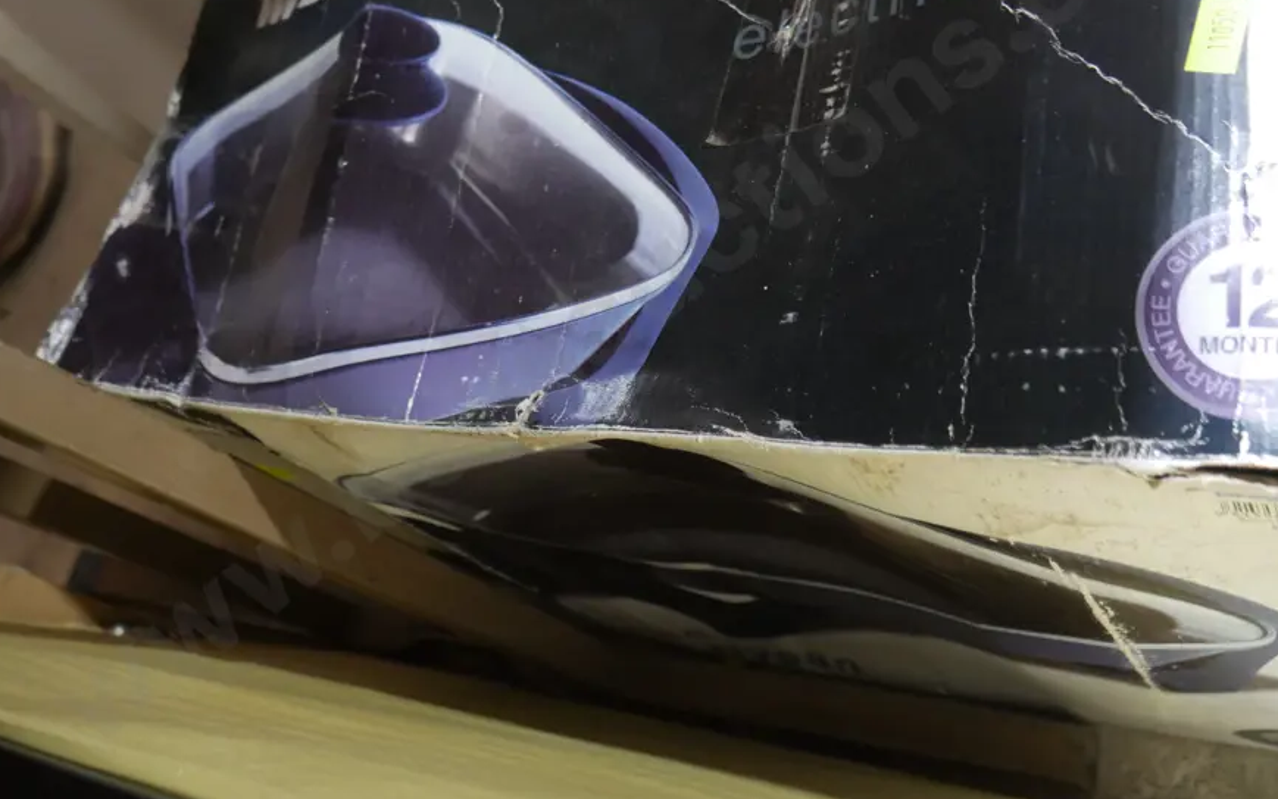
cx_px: 672
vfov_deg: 35.9
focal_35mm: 35
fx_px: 1219
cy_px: 273
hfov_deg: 55.3
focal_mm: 14
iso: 1250
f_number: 3.5
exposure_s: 1/60
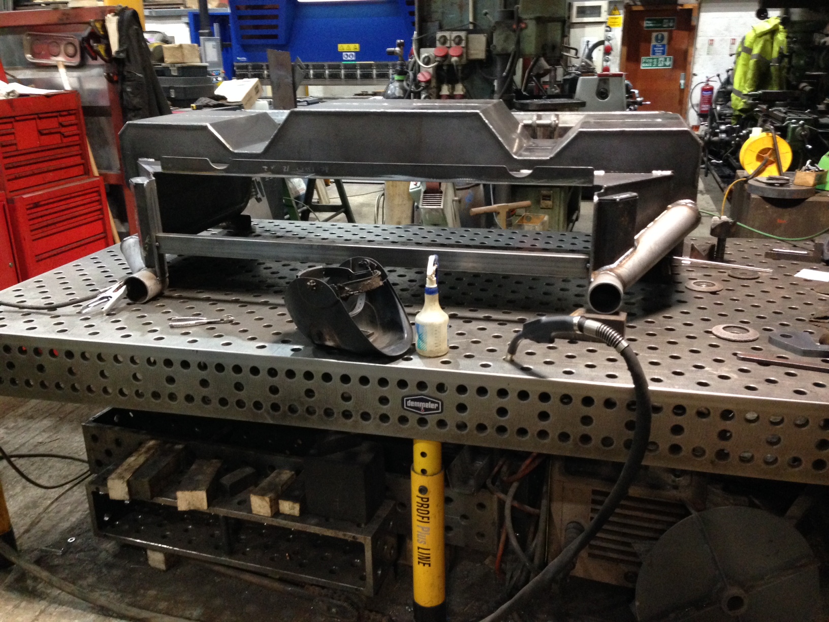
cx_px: 414
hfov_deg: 55.4
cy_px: 311
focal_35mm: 33
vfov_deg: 42.9
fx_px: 790
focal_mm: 4.12
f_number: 2.4
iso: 320
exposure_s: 1/20
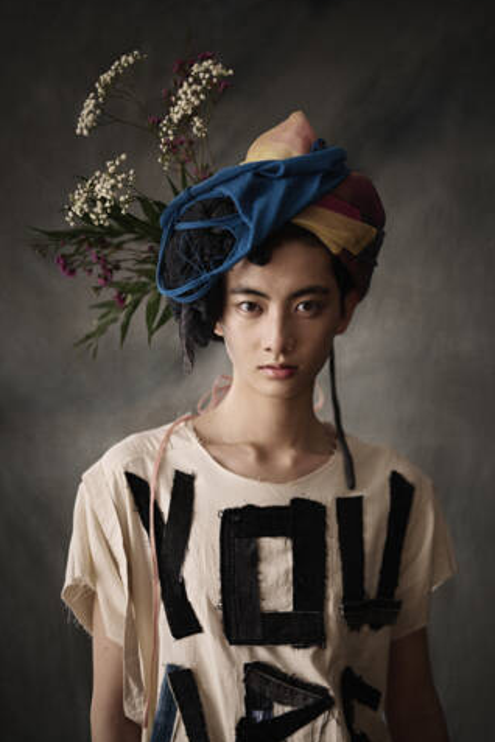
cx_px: 278
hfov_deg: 23.0
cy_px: 390
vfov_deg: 33.9
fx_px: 1217
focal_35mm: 59
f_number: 1.2
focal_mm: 50
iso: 100
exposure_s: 1/400
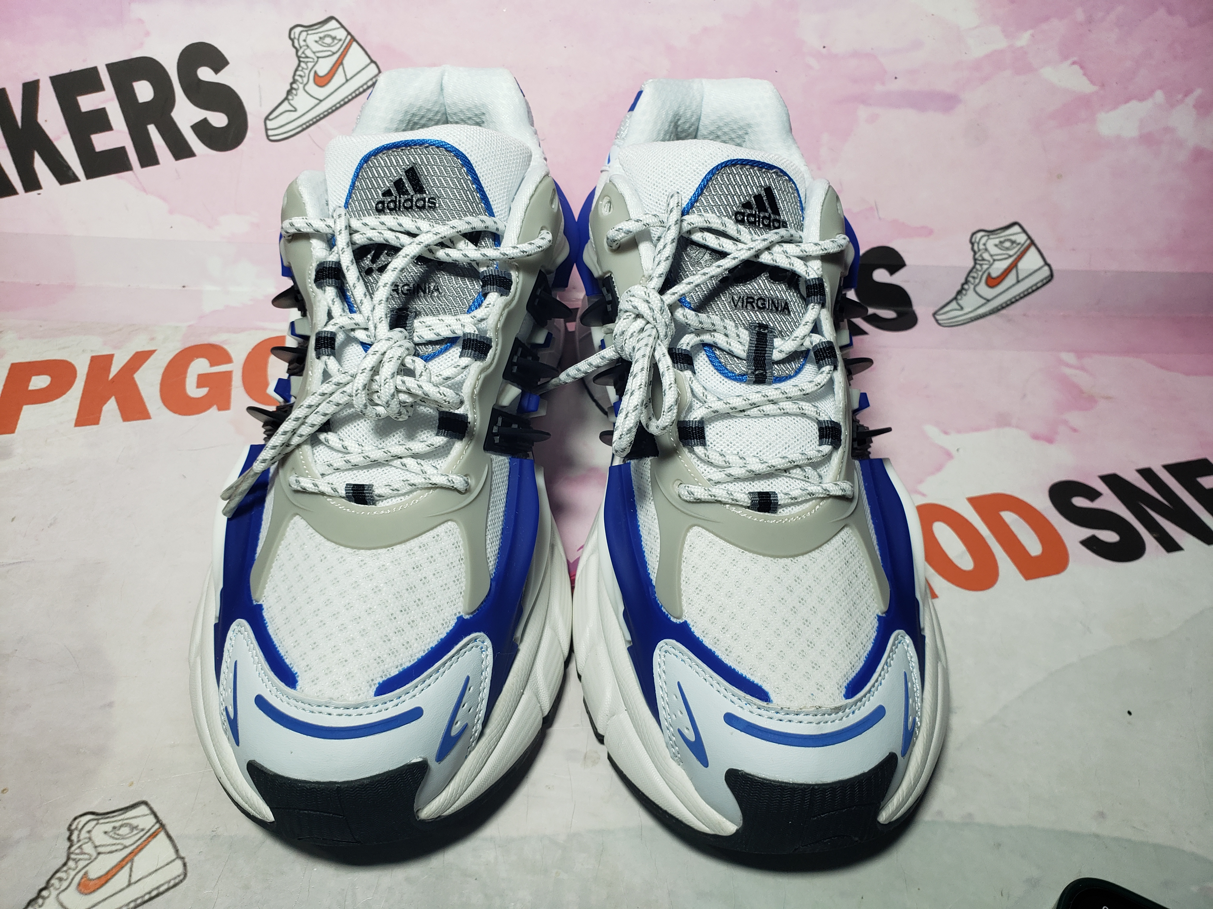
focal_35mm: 26
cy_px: 454
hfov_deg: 67.3
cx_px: 606
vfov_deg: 53.1
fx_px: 911
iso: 50
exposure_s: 1/201
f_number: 2.4
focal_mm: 4.3
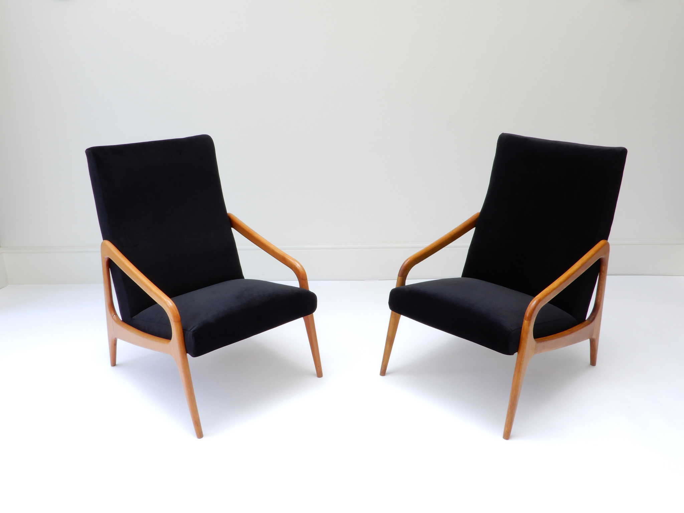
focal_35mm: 30
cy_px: 256
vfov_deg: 46.8
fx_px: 593
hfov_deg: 60.0
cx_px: 342
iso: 80
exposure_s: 1/6
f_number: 8
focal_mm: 5.4
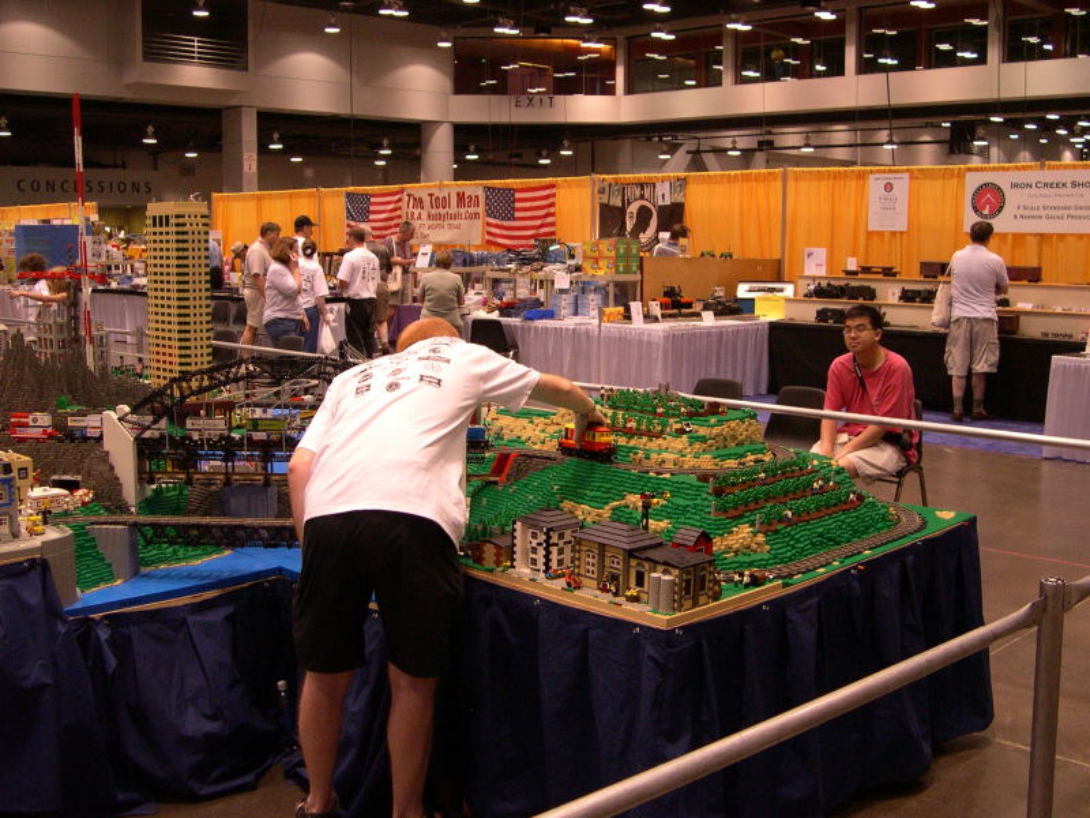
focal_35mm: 38
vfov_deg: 37.7
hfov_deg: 49.0
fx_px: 1197
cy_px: 409
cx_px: 545
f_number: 2.8
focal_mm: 8
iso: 400
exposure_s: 1/94.8
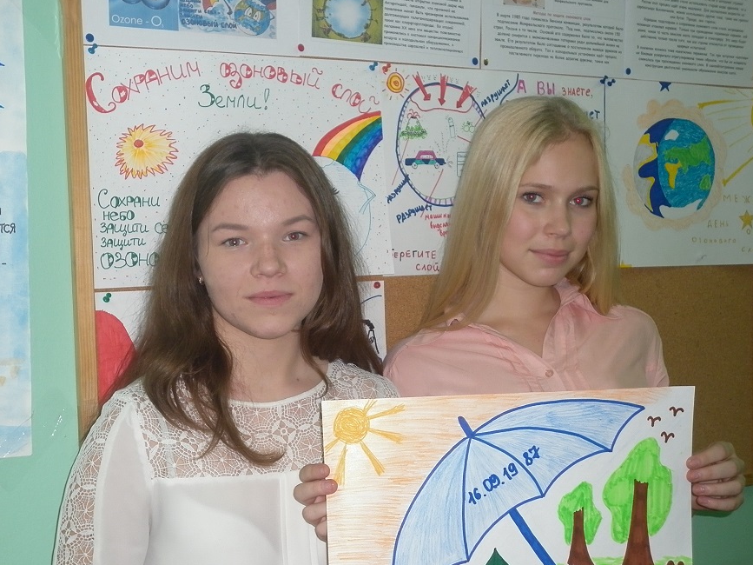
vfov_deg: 27.0
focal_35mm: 54
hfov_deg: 35.5
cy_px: 332
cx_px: 312
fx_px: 1174
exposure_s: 1/40
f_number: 3.3
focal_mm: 7.1
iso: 100
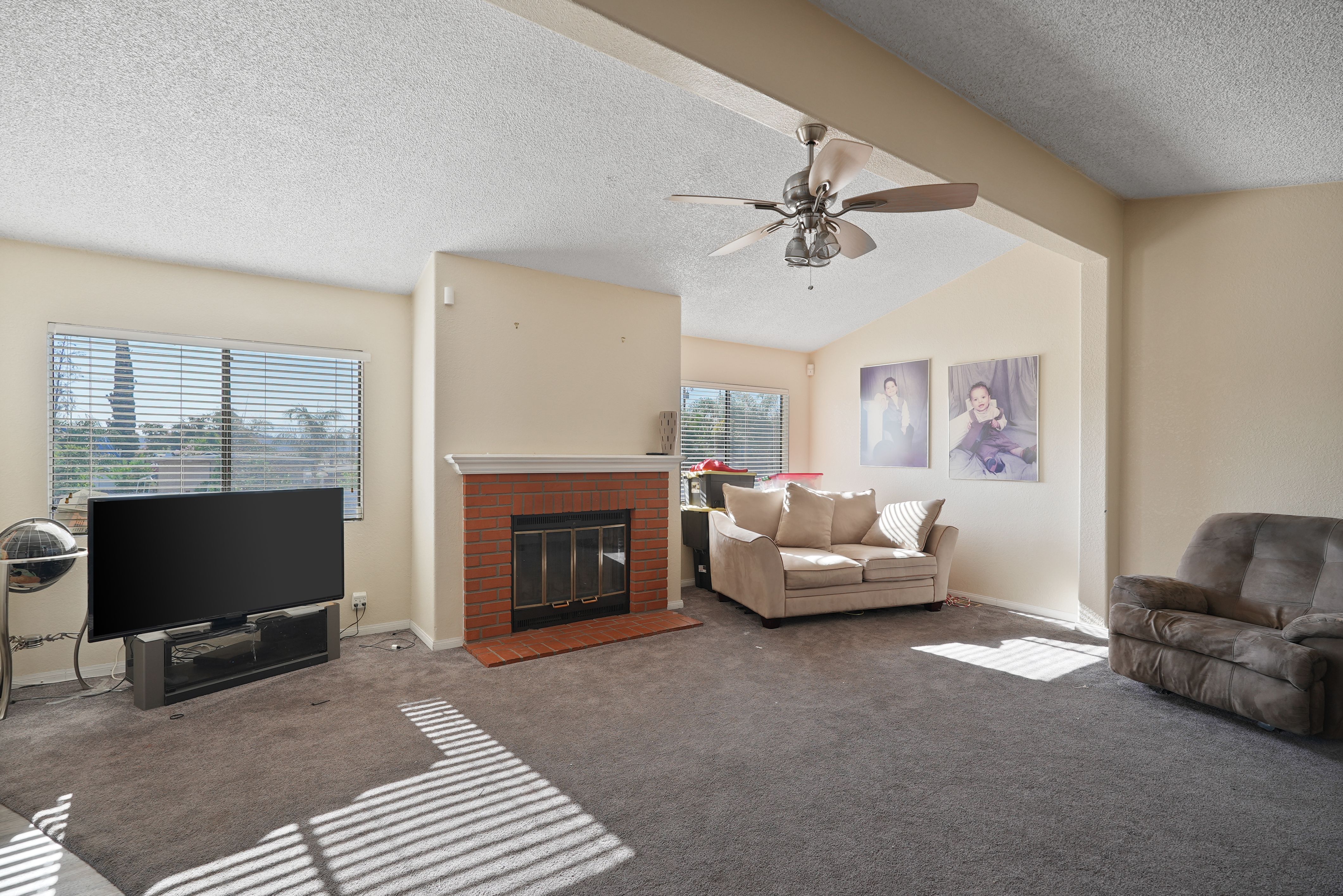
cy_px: 448
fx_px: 597
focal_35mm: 16
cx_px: 672
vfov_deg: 73.8
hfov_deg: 96.7
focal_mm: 16
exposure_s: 1/15
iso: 100
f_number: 4
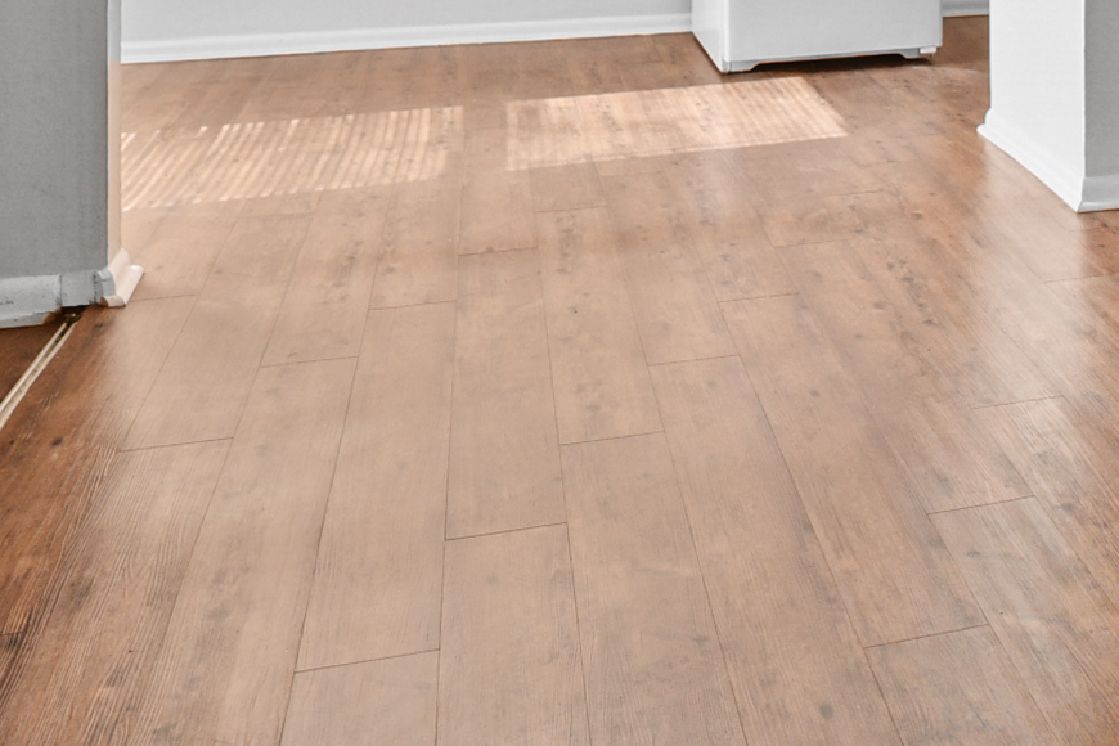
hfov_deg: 36.3
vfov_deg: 23.6
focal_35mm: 48
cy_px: -302
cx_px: 1163
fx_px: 1492
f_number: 8
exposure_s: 1/8
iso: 640
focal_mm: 10
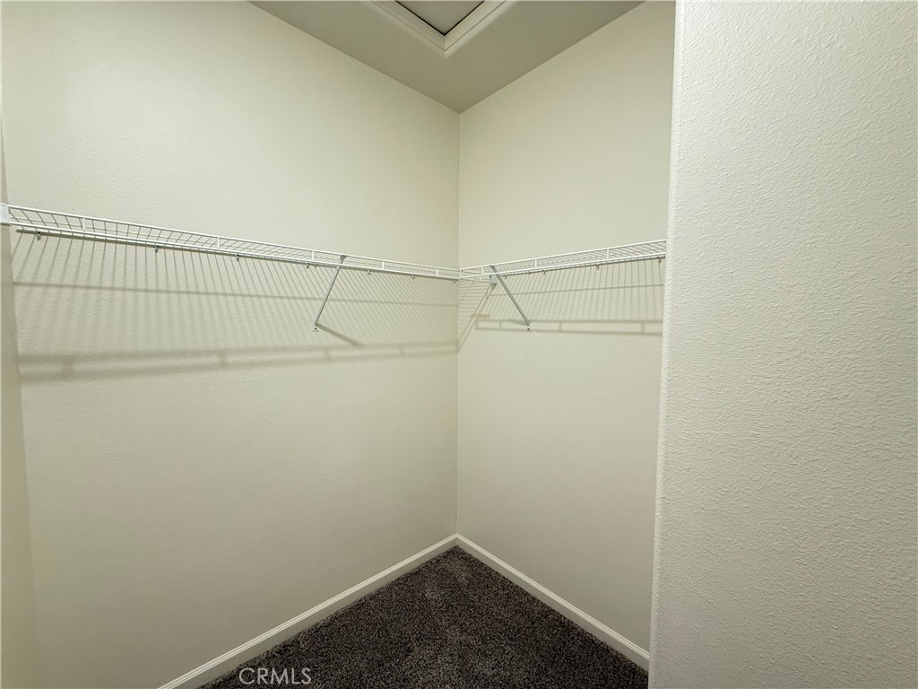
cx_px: 459
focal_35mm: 14
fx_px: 371
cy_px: 344
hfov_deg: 102.1
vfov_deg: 85.7
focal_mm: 2.22
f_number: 2.2
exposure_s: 1/60
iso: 320
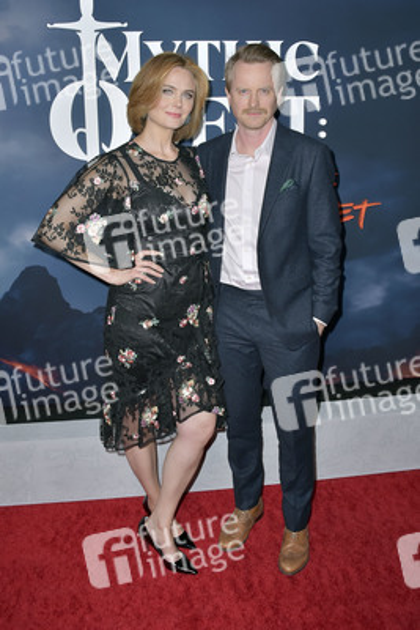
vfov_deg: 65.5
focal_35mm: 28
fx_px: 490
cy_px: 315
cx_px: 210
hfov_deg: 46.4
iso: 320
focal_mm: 28
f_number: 7.1
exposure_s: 1/250
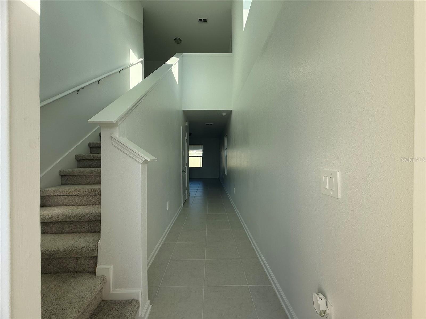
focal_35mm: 14
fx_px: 172
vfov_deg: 85.7
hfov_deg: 102.1
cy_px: 160
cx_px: 213
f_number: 2.2
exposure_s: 1/274
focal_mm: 2.22
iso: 50
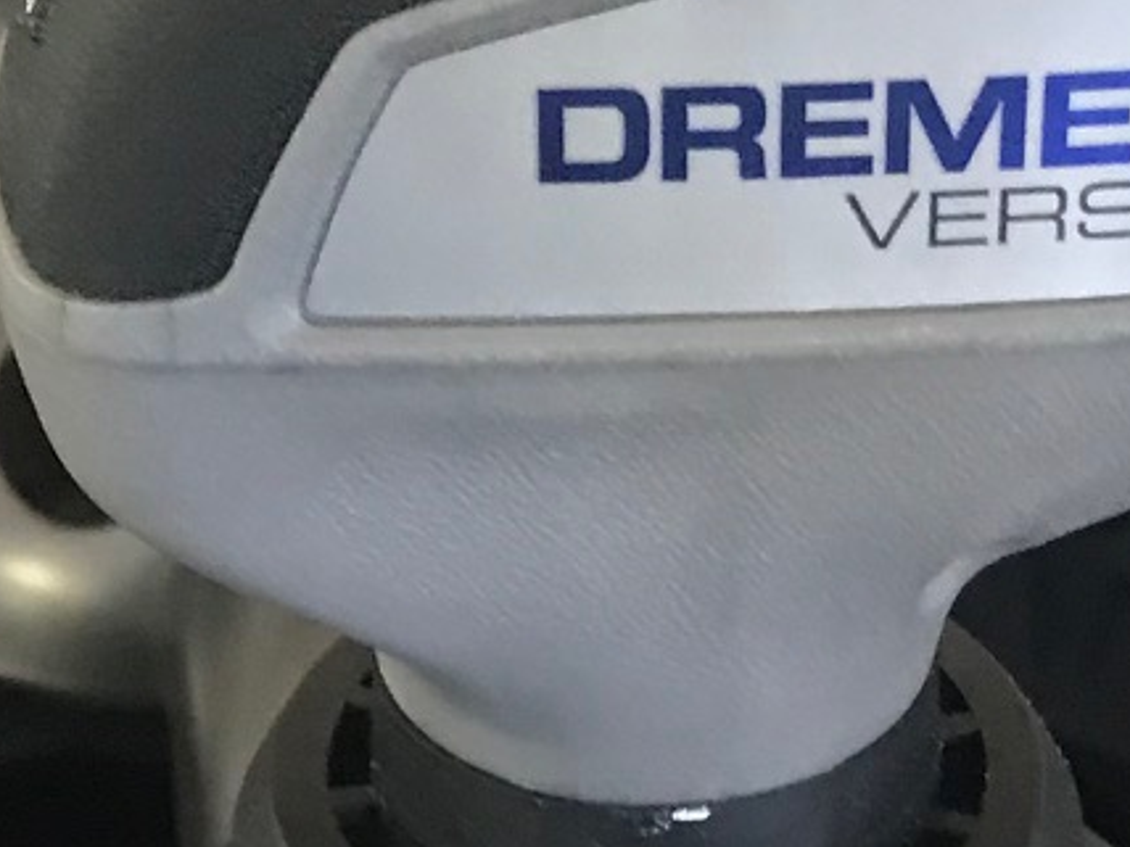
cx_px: 620
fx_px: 4309
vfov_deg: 11.2
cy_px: 612
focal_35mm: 132
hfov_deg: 14.9
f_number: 1.8
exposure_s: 1/11
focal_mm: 3.99
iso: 100
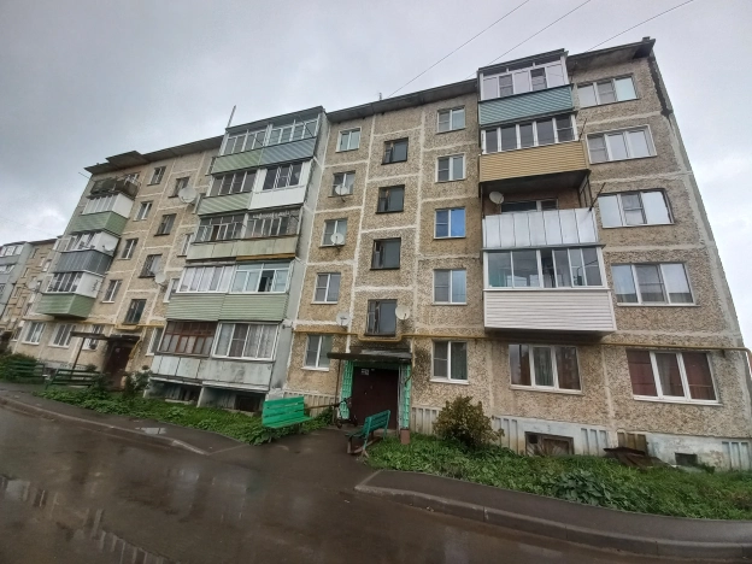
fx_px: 282
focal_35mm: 13
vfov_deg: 89.9
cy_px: 282
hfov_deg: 106.2
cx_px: 376
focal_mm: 1.42
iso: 40
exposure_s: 1/261
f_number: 2.2
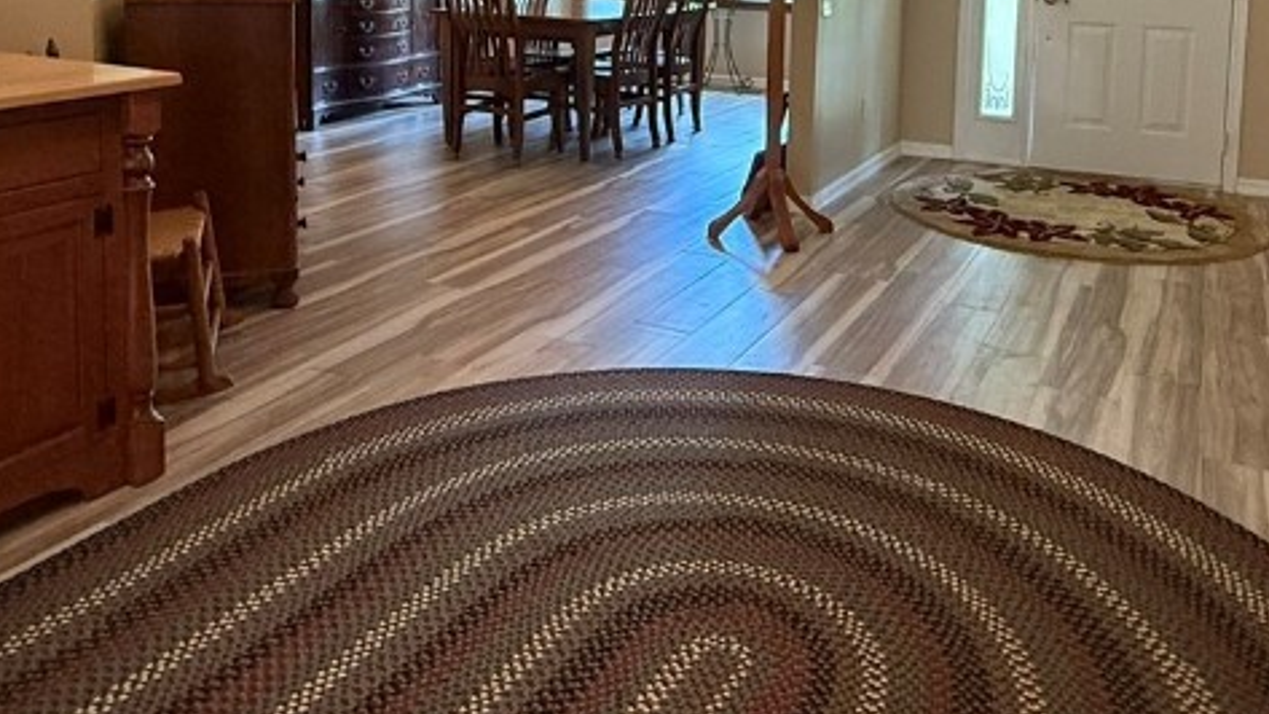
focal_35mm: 33
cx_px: 673
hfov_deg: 59.4
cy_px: 21
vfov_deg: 33.0
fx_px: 1110
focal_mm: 2.22
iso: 400
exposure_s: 1/60
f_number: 2.2
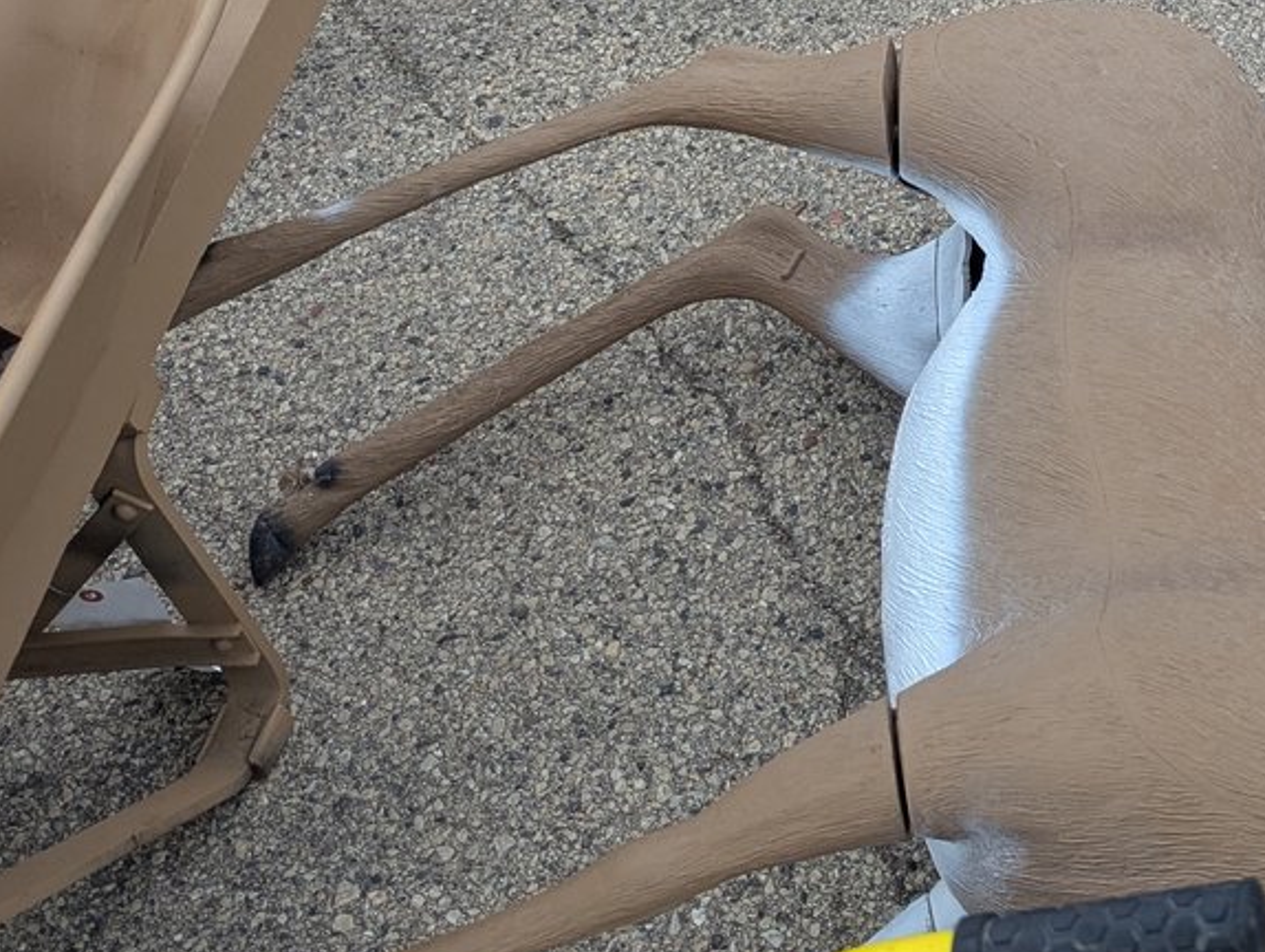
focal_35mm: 63
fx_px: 2305
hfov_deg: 27.0
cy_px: 226
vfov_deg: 23.1
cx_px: 1533
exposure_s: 1/510
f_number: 1.85
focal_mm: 6.81
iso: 44
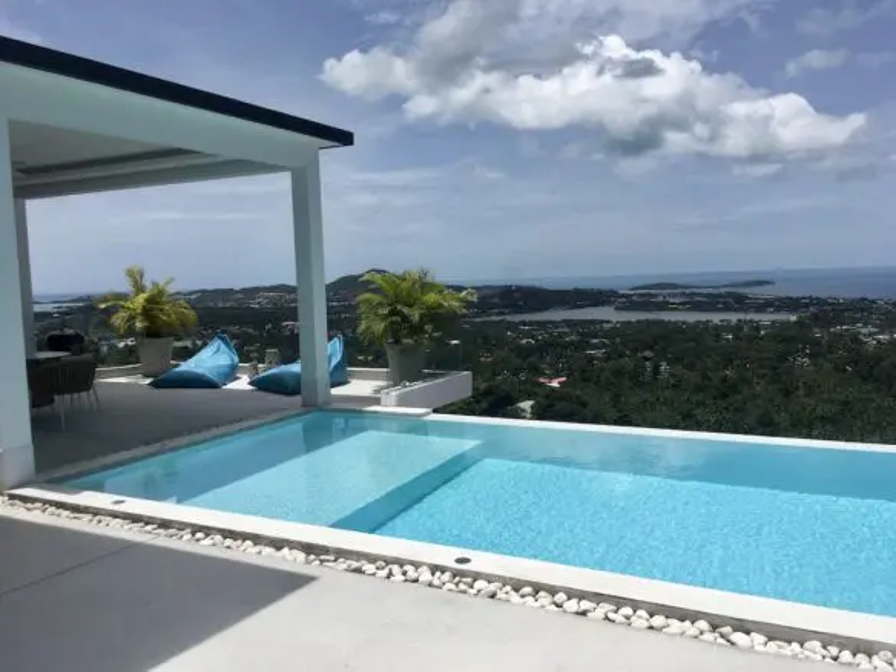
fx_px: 751
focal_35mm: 29
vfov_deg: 48.2
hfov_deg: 61.7
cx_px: 448
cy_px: 336
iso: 25
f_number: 2.2
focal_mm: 4.15
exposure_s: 1/4525
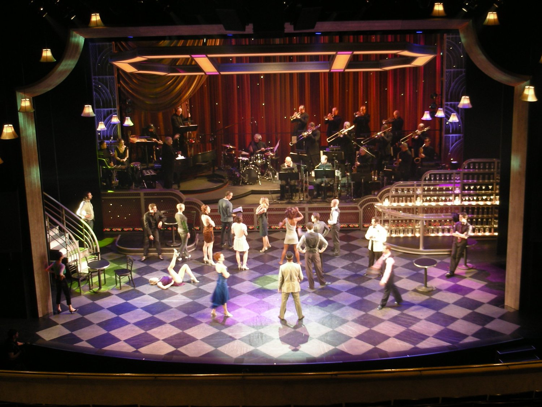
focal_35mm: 63
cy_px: 204
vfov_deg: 23.3
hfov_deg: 30.7
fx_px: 986
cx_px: 271
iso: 100
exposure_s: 1/9.5
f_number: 3.5
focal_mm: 10.5
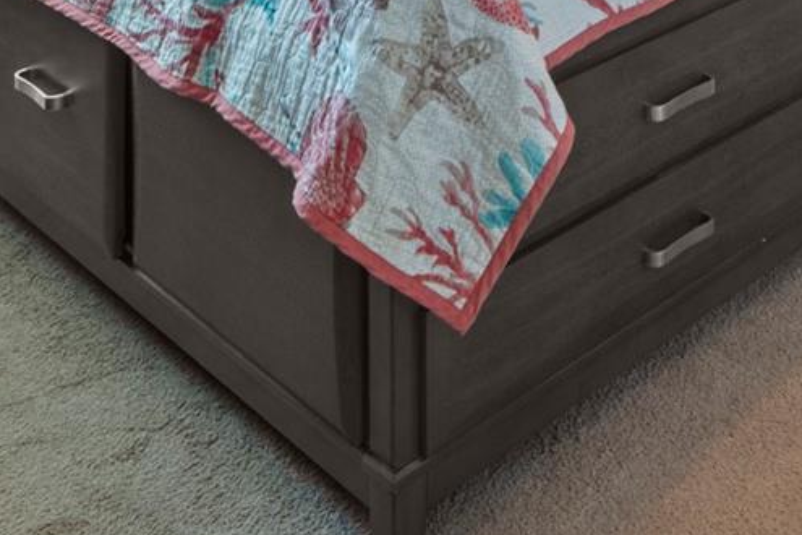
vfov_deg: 16.7
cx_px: 633
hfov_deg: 31.6
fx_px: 1381
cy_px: -520
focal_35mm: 62
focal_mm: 10
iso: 250
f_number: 11
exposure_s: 2
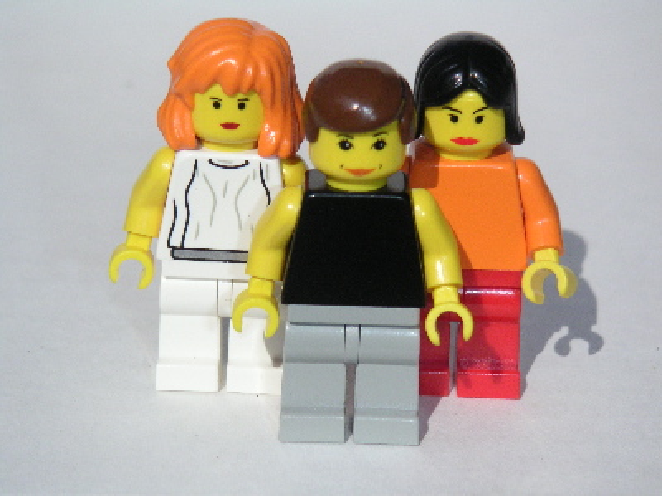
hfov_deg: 17.7
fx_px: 2123
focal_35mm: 111
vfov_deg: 13.3
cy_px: 248
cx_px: 331
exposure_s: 1/1000
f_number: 8
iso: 160
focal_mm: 17.1
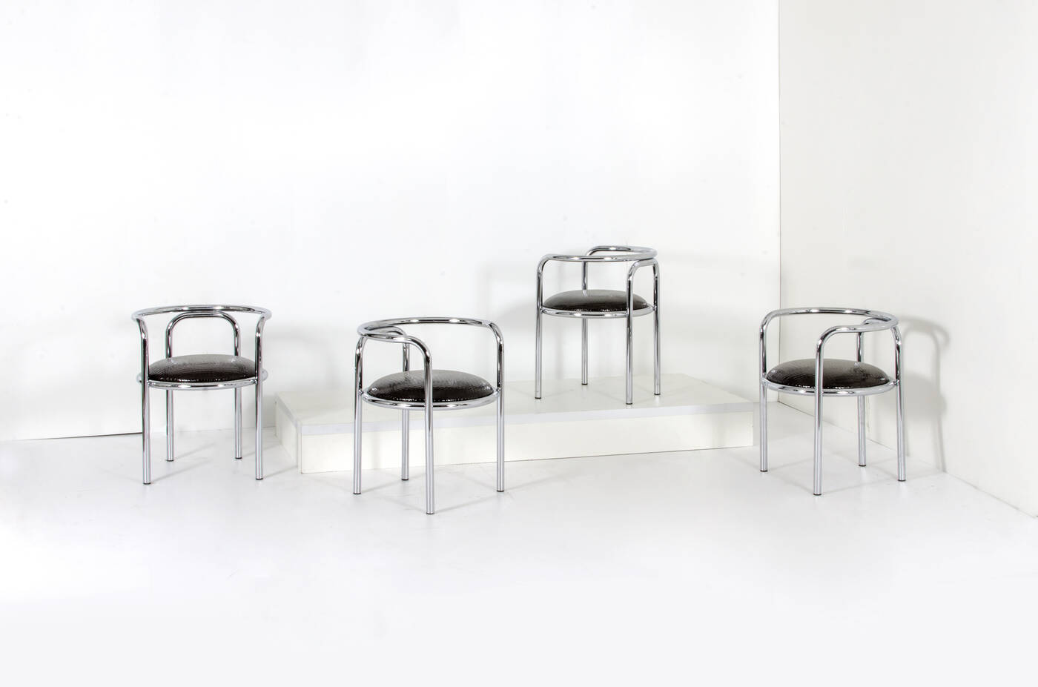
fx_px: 1510
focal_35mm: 52
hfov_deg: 37.9
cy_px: 344
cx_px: 519
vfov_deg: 25.6
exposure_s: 1/160
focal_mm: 35
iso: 100
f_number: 20
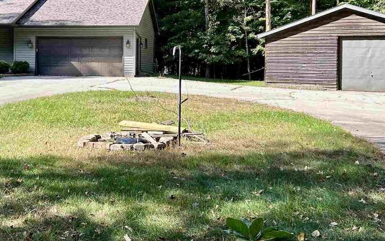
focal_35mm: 53
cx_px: 103
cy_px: 60
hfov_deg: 37.4
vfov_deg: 24.1
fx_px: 556
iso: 50
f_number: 1.5
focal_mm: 5.7
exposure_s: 1/1100
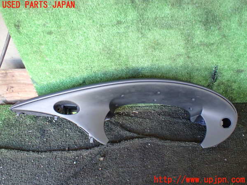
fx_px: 214
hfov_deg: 60.0
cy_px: 92
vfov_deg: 46.8
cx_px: 124
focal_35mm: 30
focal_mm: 5.4
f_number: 2.3
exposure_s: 1/80
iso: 800
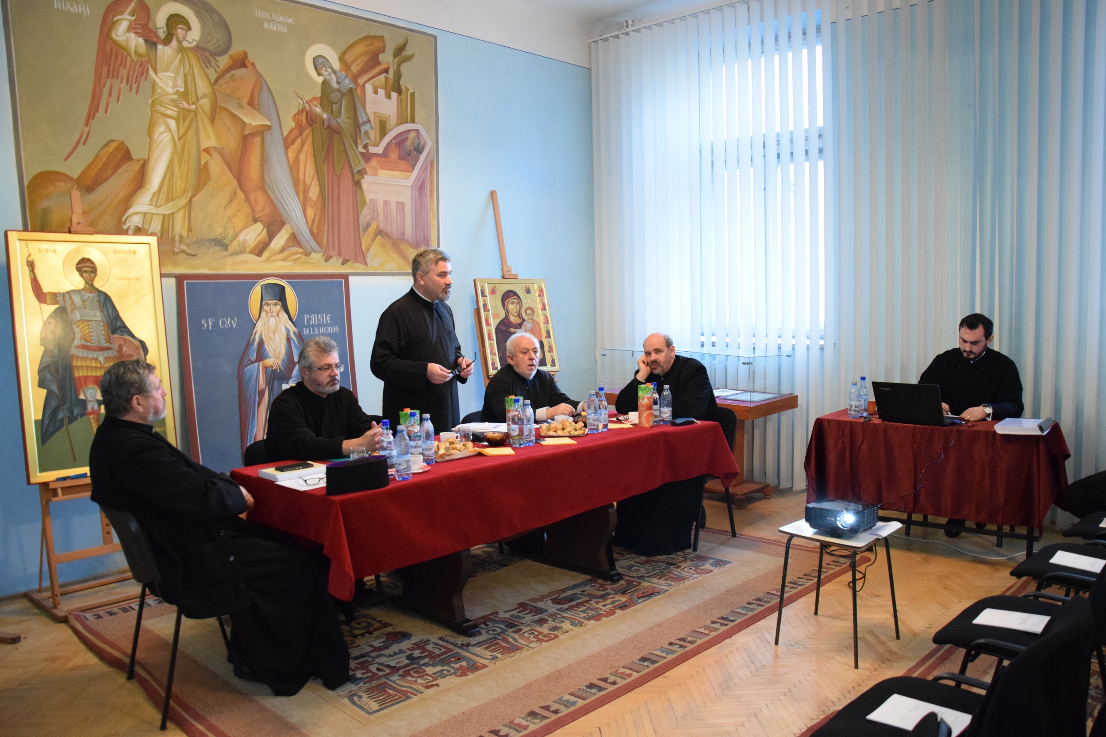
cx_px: 553
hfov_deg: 67.4
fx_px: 829
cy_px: 368
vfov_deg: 47.9
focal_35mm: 27
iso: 3200
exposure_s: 1/60
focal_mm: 18
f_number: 4.5
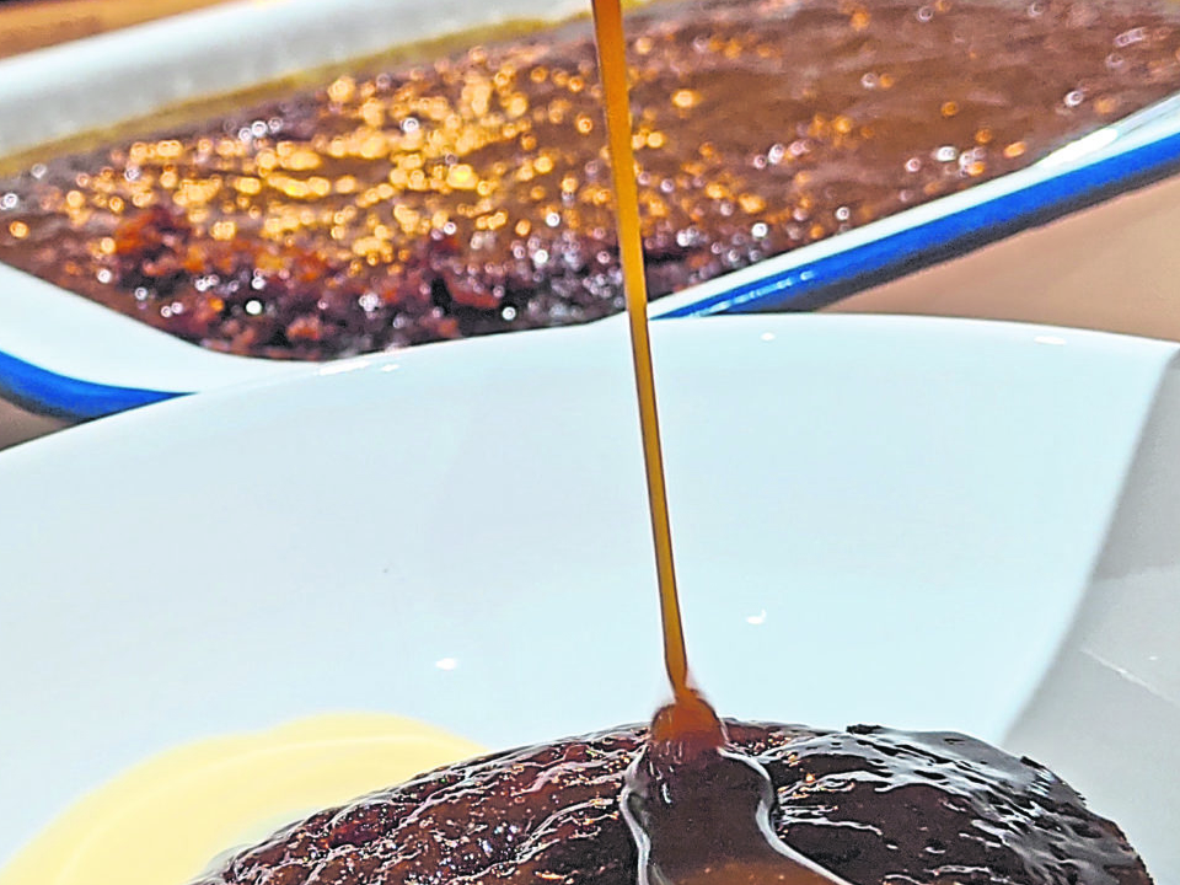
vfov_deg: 20.4
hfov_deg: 26.8
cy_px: 455
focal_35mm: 72
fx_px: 2454
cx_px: 365
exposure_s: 1/25
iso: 68
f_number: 1.8
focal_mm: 4.44
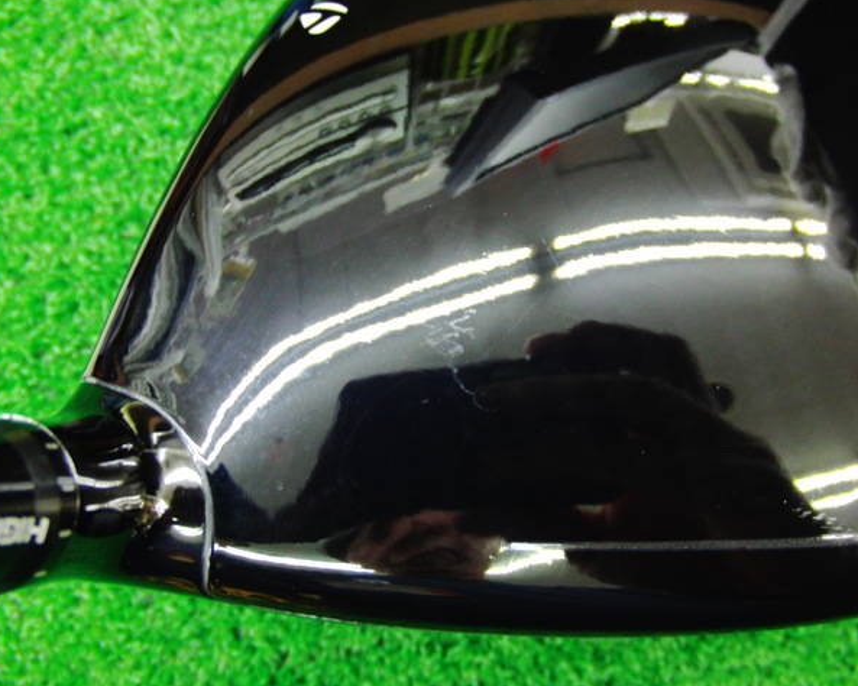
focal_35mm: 39
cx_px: 443
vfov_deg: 38.2
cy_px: 340
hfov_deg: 46.8
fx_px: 990
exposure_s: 1/13
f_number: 3.6
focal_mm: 6.42
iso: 400
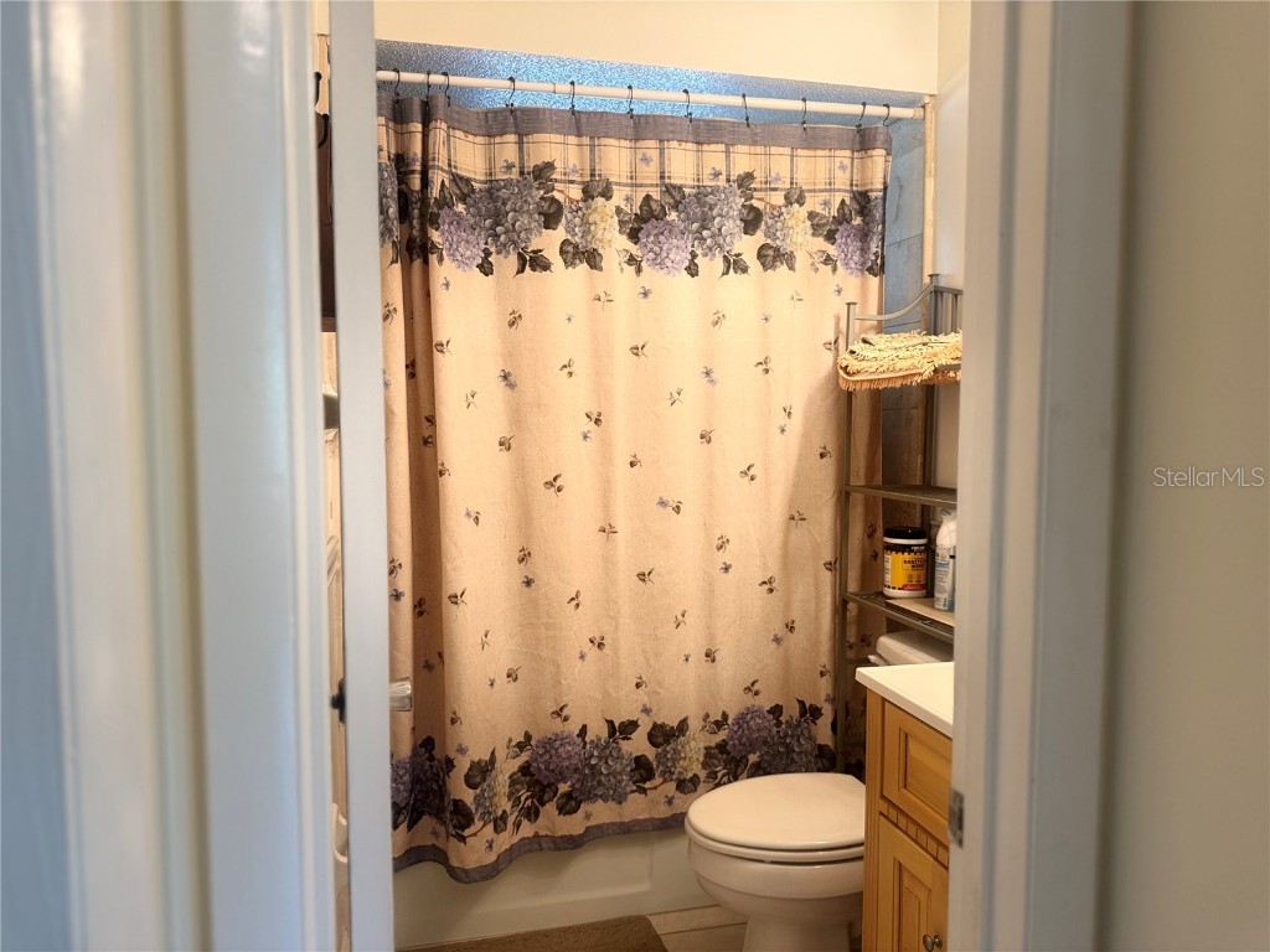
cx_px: 635
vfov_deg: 56.8
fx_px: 881
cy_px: 476
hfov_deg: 71.6
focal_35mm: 24
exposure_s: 1/60
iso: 160
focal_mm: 6.76
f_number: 1.78
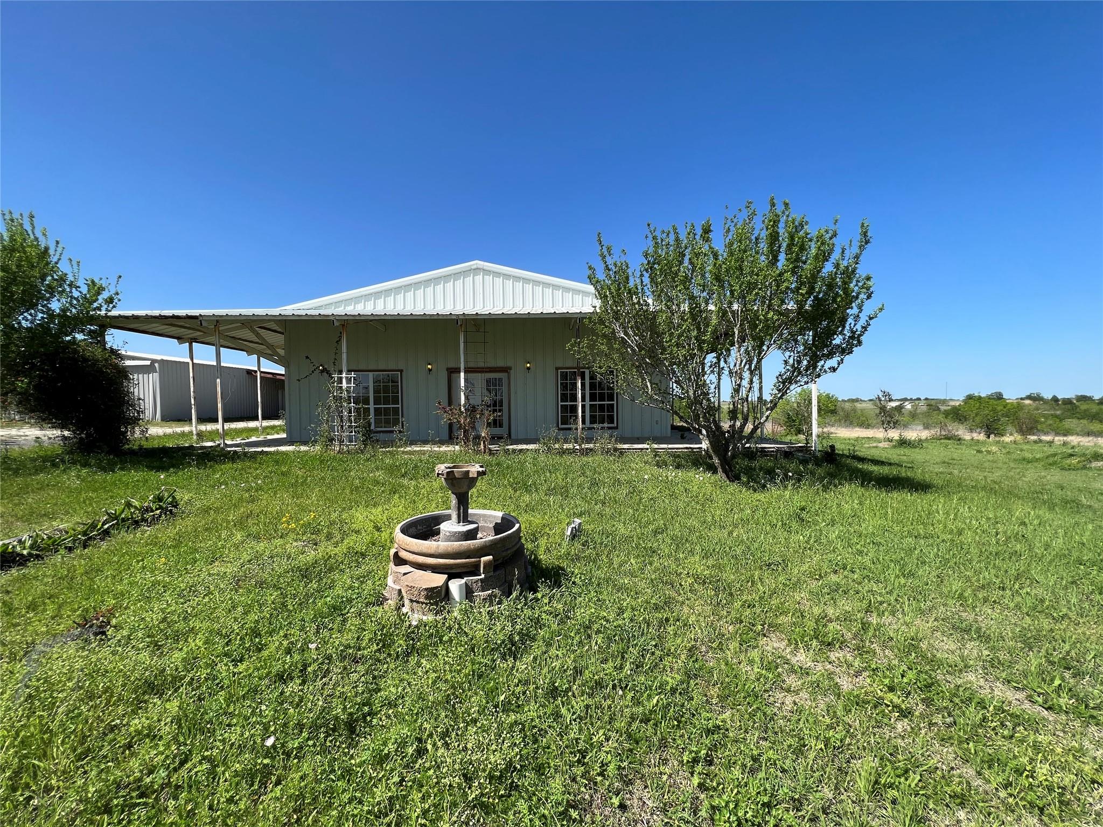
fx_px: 414
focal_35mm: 13
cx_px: 552
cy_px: 414
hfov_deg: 106.2
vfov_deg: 89.9
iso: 32
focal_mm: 1.57
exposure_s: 1/1220
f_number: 1.8
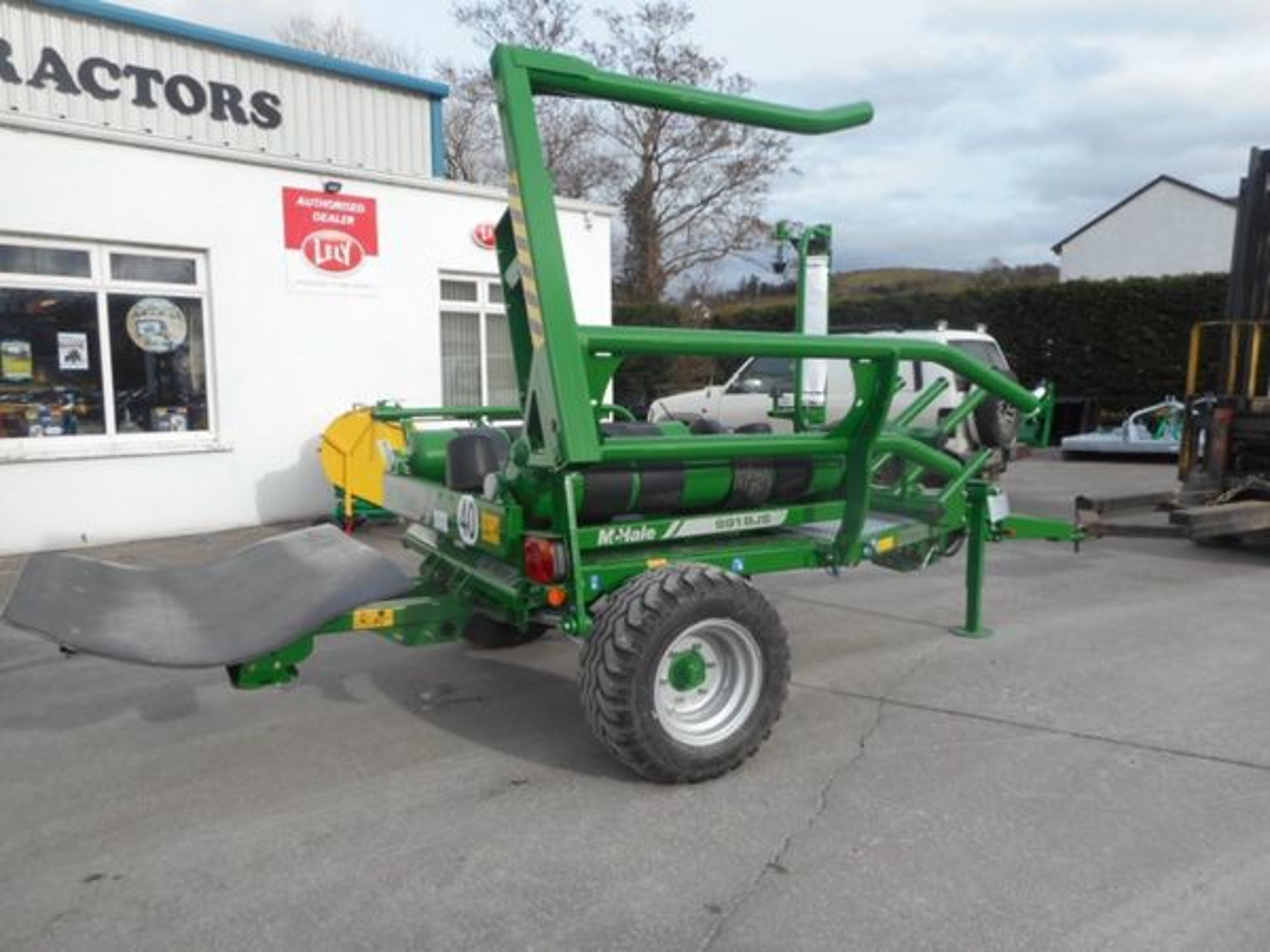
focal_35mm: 25
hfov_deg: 69.4
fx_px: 917
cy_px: 476
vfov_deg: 54.9
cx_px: 635
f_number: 3.7
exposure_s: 1/400
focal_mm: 4.5
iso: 80
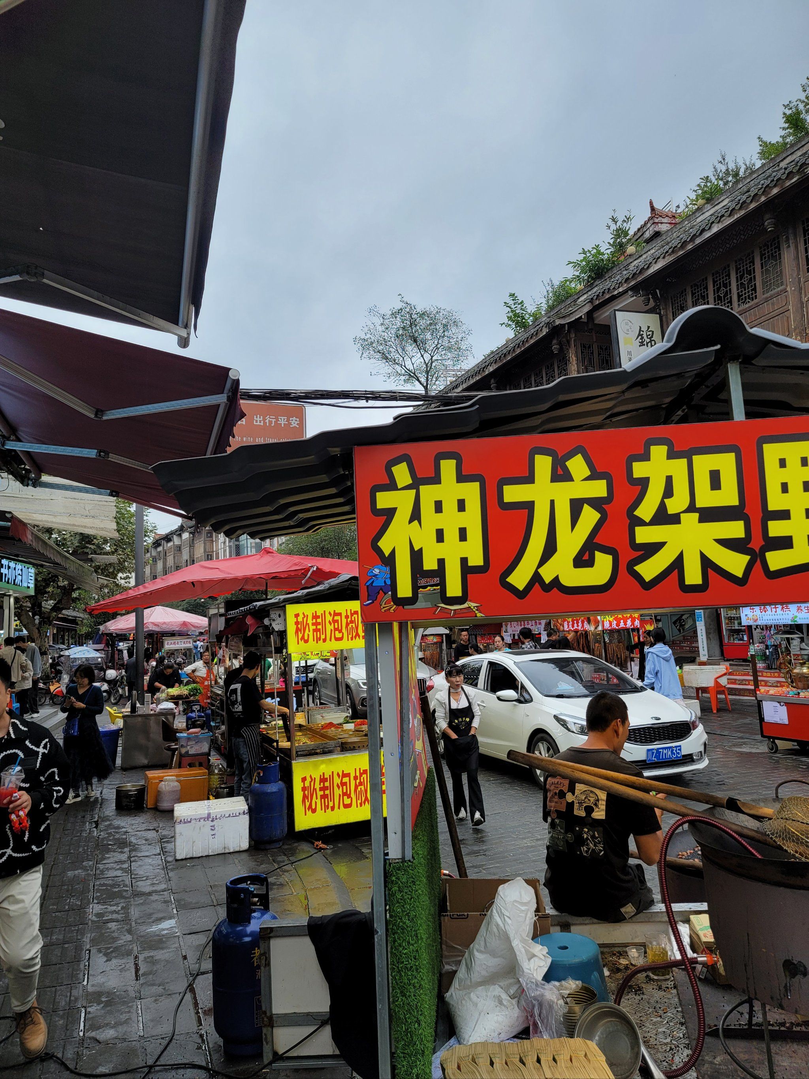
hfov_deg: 54.9
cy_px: 540
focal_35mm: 25
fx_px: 779
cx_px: 404
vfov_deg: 69.4
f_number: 1.8
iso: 20
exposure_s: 1/323
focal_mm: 7
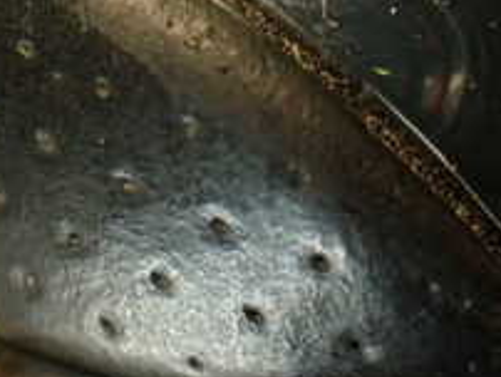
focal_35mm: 89
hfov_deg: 21.9
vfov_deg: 16.1
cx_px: 193
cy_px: -42
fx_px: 1290
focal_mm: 5.4
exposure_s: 1/30
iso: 320
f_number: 2.3
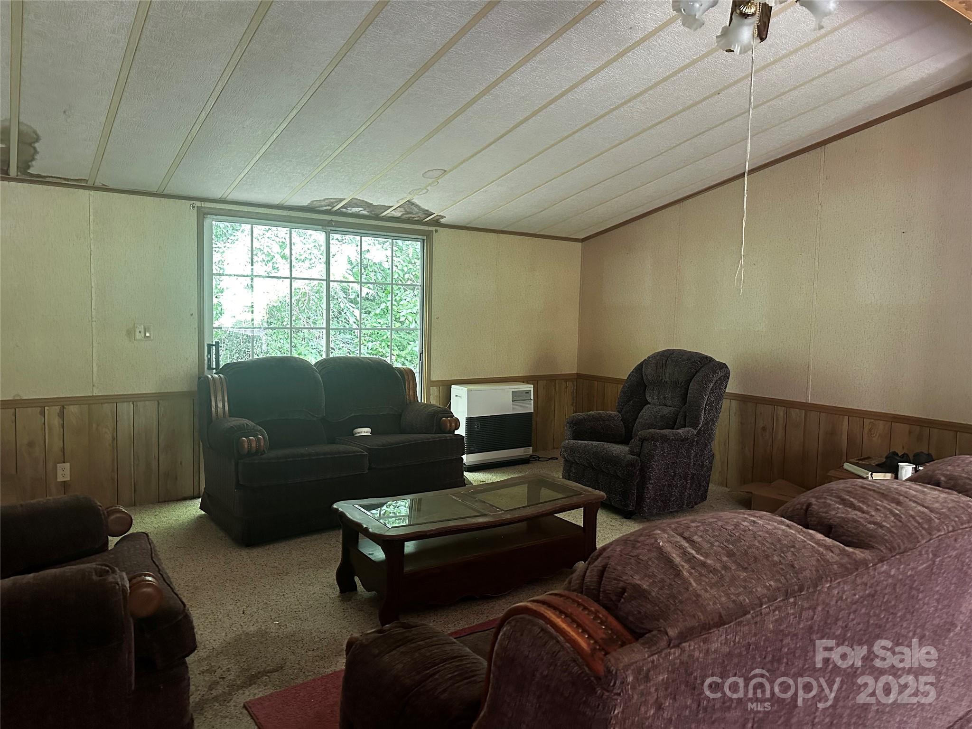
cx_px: 486
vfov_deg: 56.8
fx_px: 674
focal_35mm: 24
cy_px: 364
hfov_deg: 71.6
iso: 640
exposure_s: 1/60
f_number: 1.78
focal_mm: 6.86
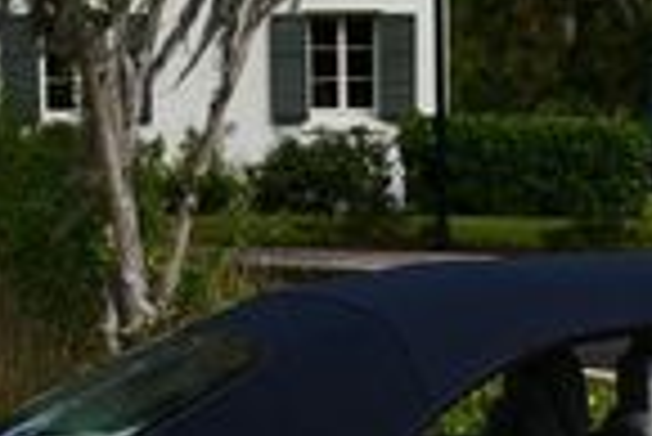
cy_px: 346
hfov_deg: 10.5
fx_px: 3517
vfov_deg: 7.1
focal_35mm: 194
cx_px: 733
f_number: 9
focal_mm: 22
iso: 100
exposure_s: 1/320
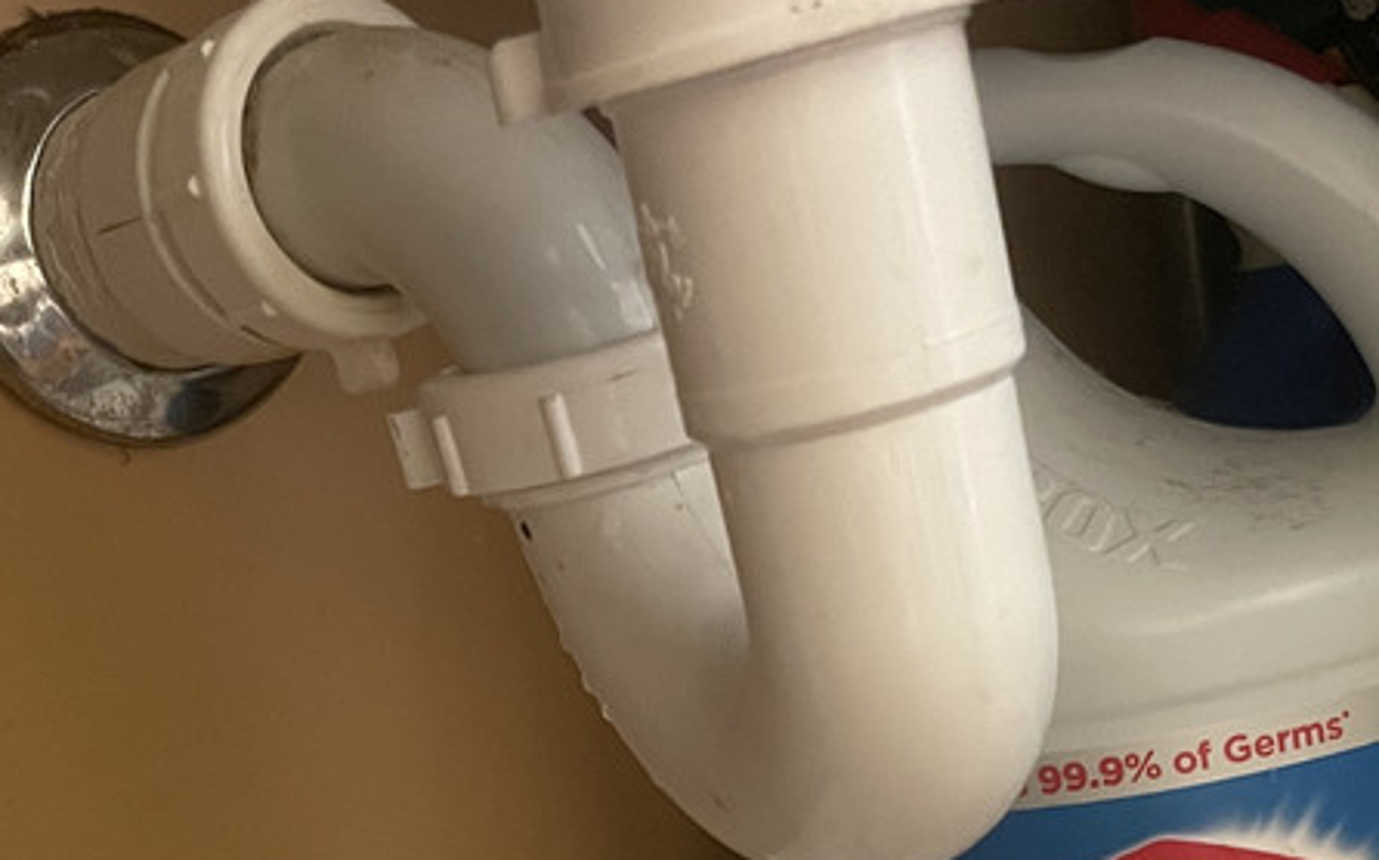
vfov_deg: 18.7
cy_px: 996
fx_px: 2479
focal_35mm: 66
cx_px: 629
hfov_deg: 31.1
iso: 640
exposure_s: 1/30
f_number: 1.6
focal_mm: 4.2
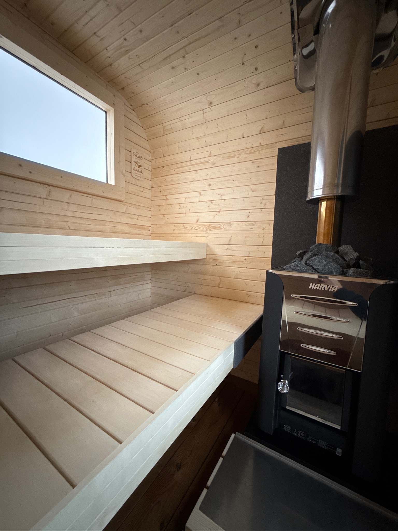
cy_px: 266
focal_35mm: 14
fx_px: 215
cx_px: 199
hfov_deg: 85.7
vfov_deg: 102.1
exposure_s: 1/60
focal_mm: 2.22
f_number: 2.2
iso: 500
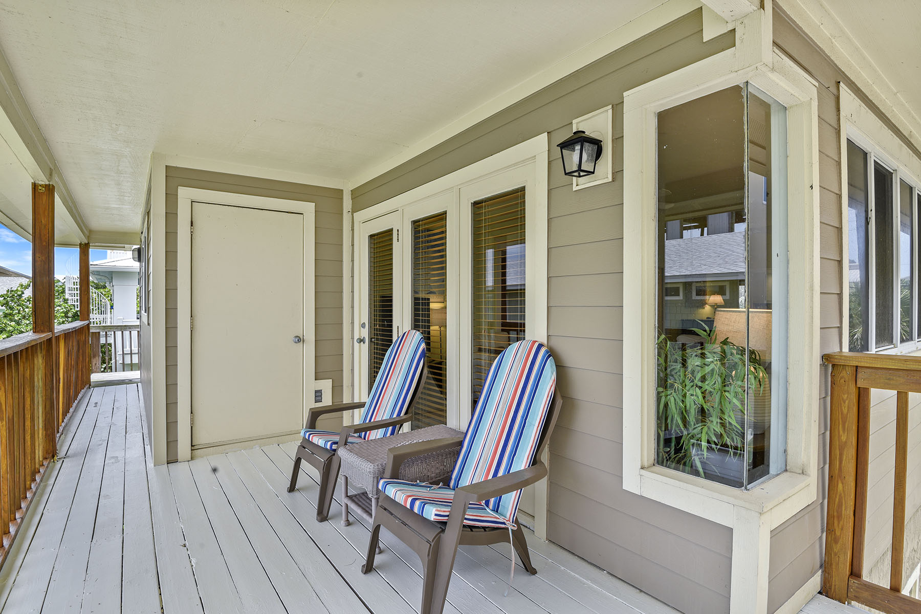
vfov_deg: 67.4
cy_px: 307
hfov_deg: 90.0
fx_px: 460
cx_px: 460
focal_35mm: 18
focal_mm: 18
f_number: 11
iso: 125
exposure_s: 1/10
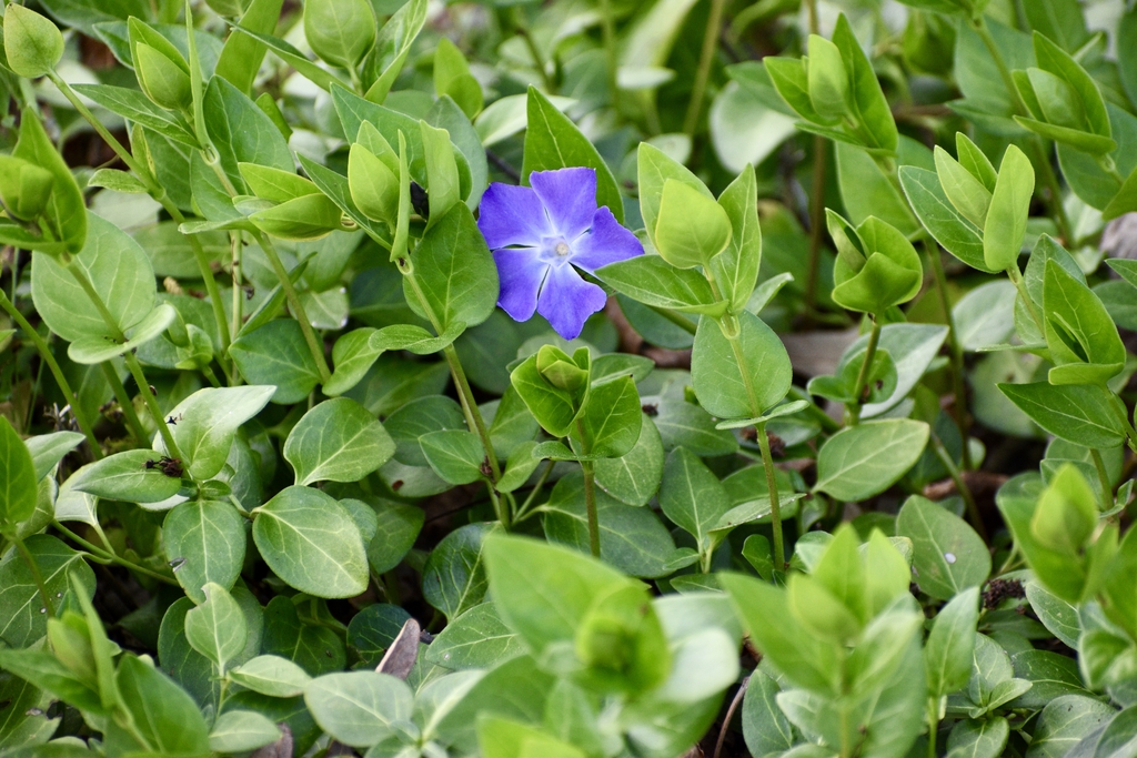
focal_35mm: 330
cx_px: 568
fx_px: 10423
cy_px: 379
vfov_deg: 4.2
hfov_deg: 6.2
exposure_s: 1/500
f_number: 5.6
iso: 1000
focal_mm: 220
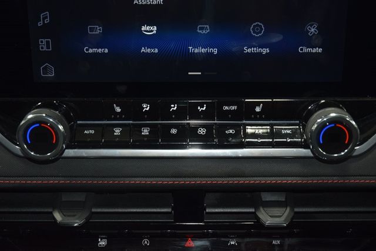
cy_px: 126
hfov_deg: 33.4
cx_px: 188
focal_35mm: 60
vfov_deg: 22.6
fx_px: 627
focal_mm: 40
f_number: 4.2
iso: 900
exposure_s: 1/25
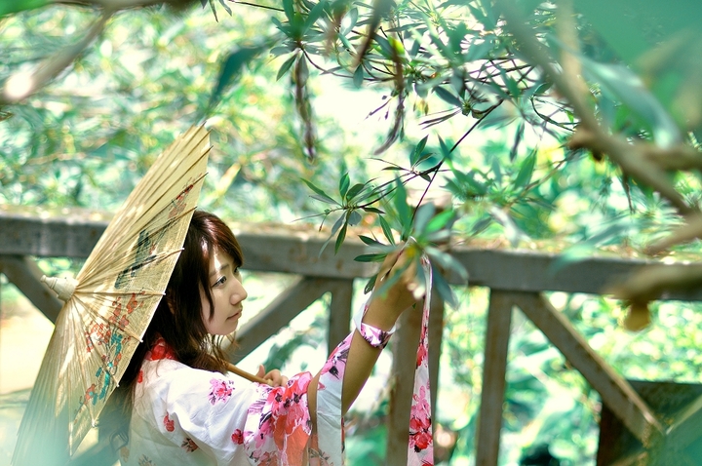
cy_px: 233
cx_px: 351
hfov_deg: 16.1
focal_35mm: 128
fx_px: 2483
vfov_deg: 10.7
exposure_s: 1/320
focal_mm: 85
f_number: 2
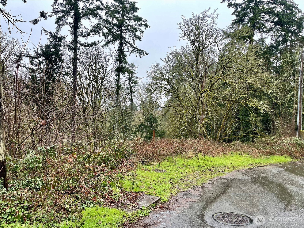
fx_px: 220
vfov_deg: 54.9
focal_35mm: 25
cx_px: 152
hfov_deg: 69.4
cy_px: 114
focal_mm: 5.1
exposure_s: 1/121
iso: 50
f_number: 1.6
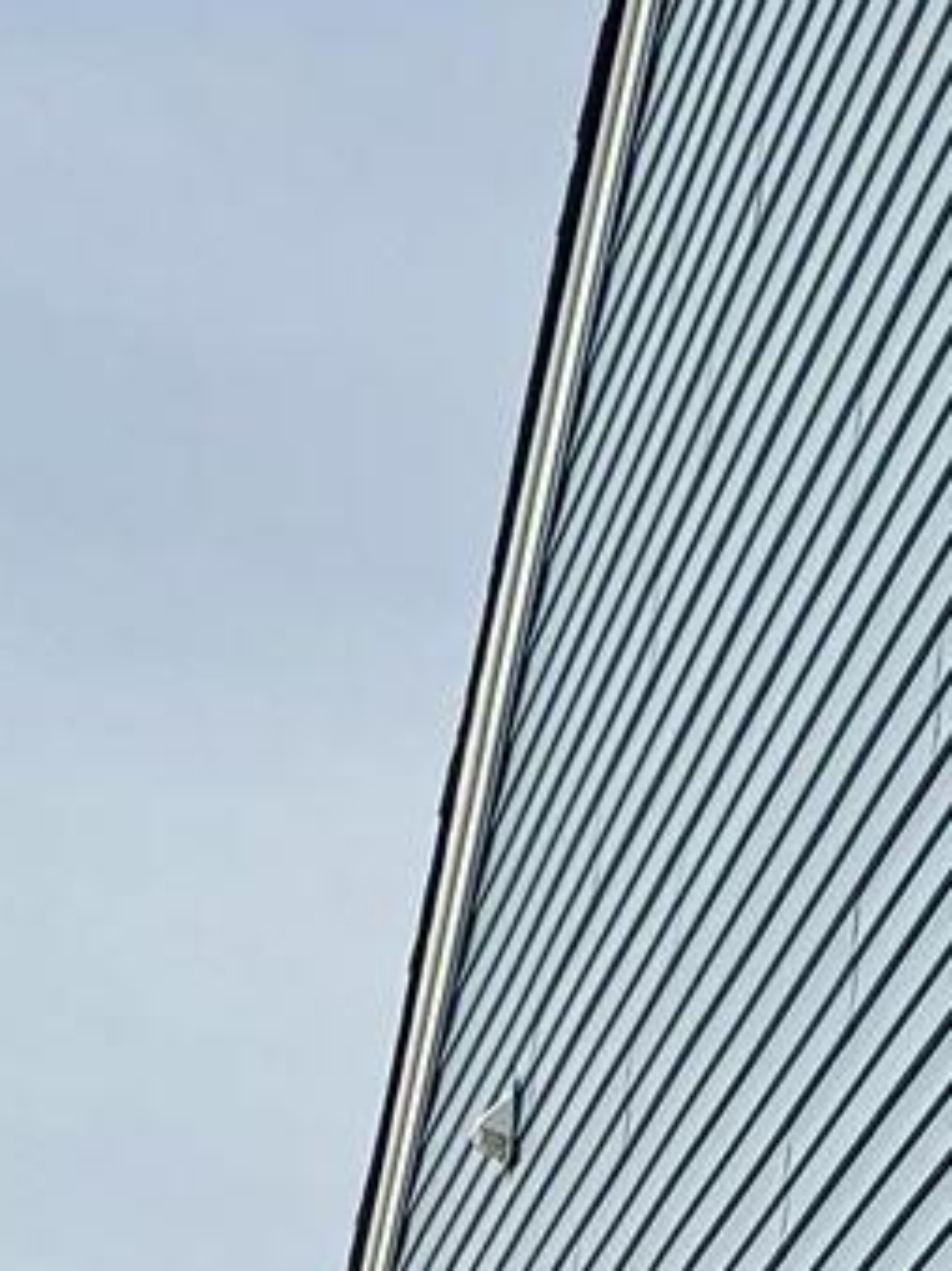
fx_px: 5981
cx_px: 1574
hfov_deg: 8.8
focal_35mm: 163
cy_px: 2456
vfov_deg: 11.1
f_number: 1.78
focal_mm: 6.76
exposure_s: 1/4608
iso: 80
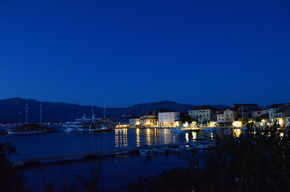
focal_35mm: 30
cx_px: 145
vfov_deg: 43.4
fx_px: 241
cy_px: 96
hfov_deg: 62.0
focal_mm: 20
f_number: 5.6
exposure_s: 1/10
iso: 6400
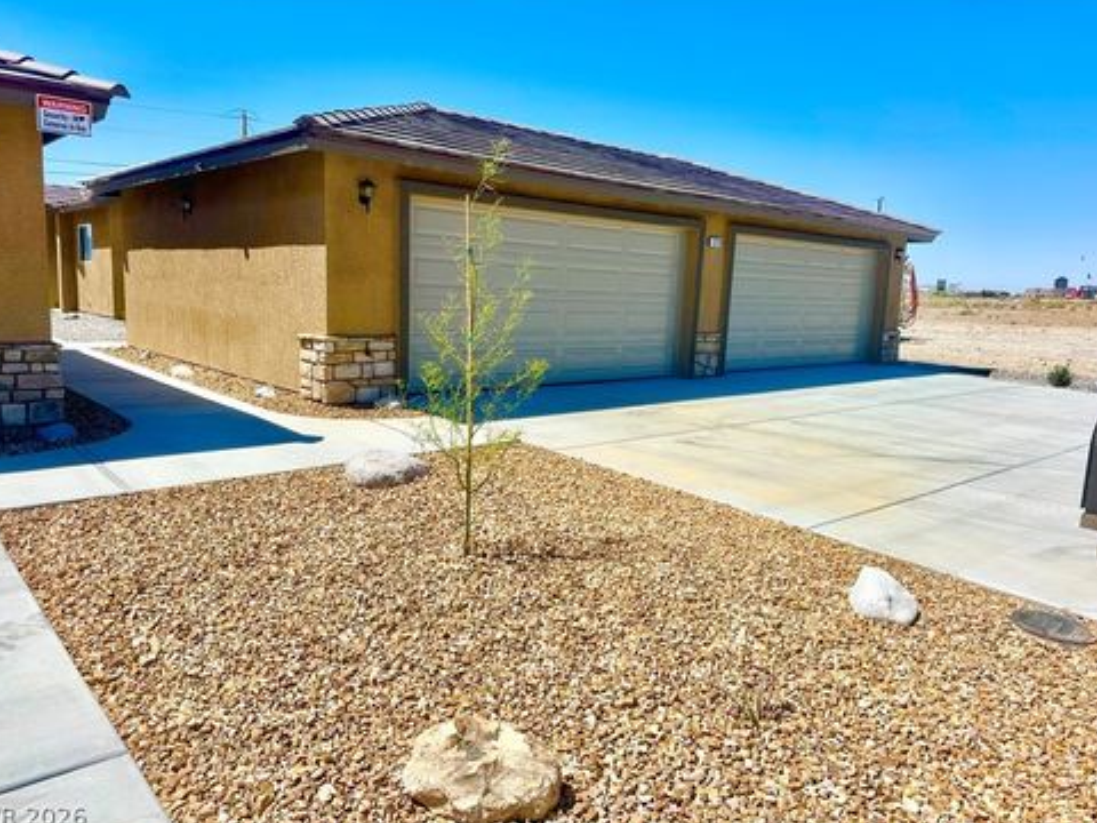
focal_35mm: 25
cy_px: 406
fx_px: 792
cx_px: 535
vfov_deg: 54.9
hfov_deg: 69.4
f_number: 1.78
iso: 80
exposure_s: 1/8197
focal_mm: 6.86
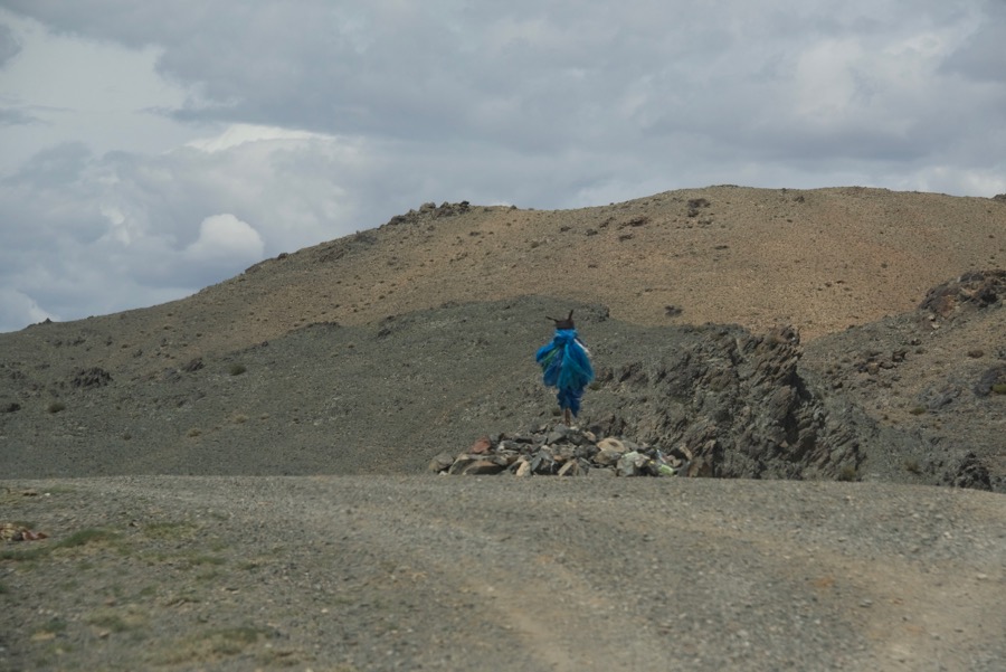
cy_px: 336
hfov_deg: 12.8
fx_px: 4473
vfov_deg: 8.6
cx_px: 503
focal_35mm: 160
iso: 640
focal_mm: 160
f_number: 7.1
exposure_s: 1/3200
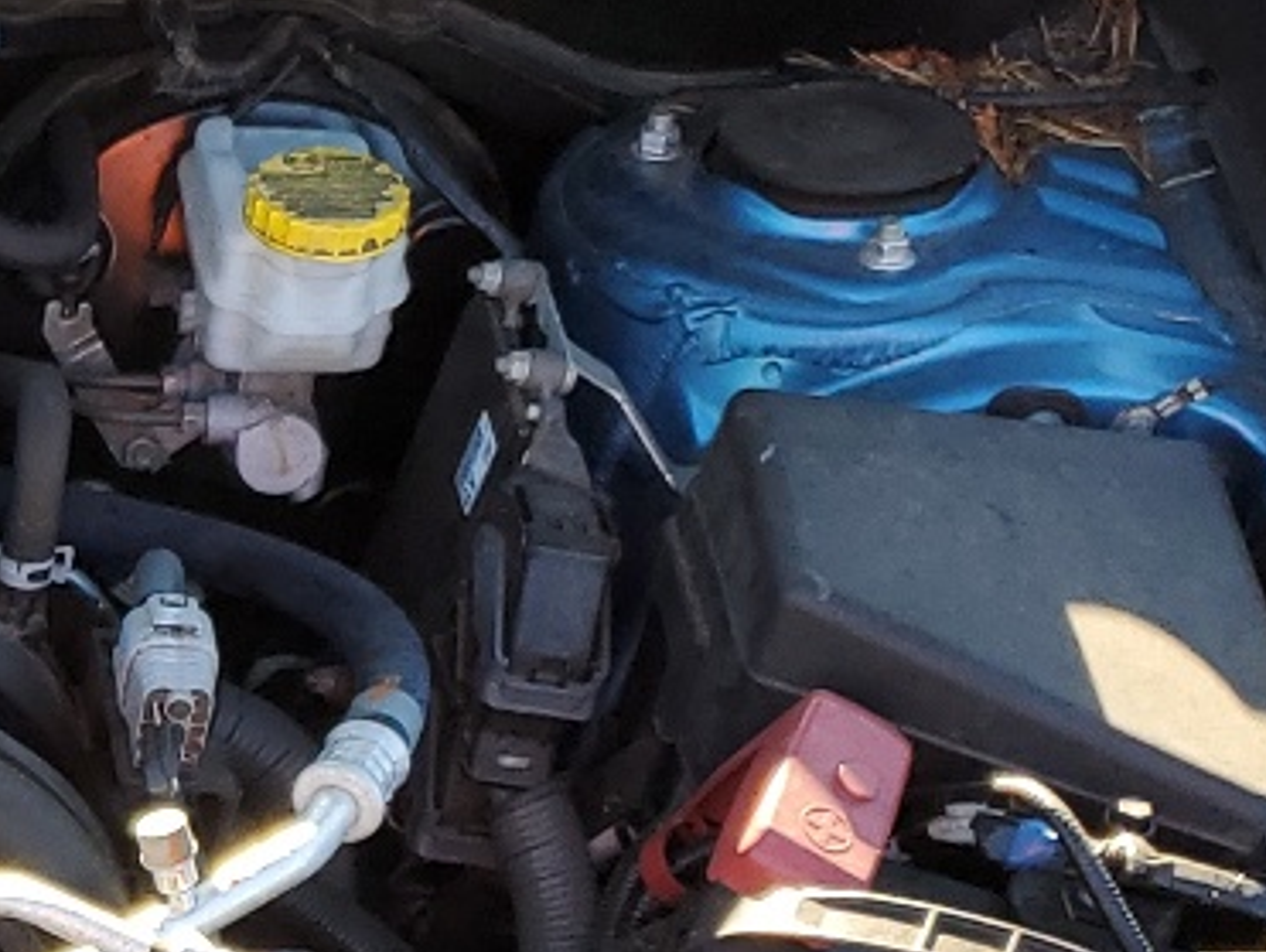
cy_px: 1102
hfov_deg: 15.8
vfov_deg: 12.9
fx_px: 4100
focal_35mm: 112
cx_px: -744
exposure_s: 1/303
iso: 50
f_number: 1.5
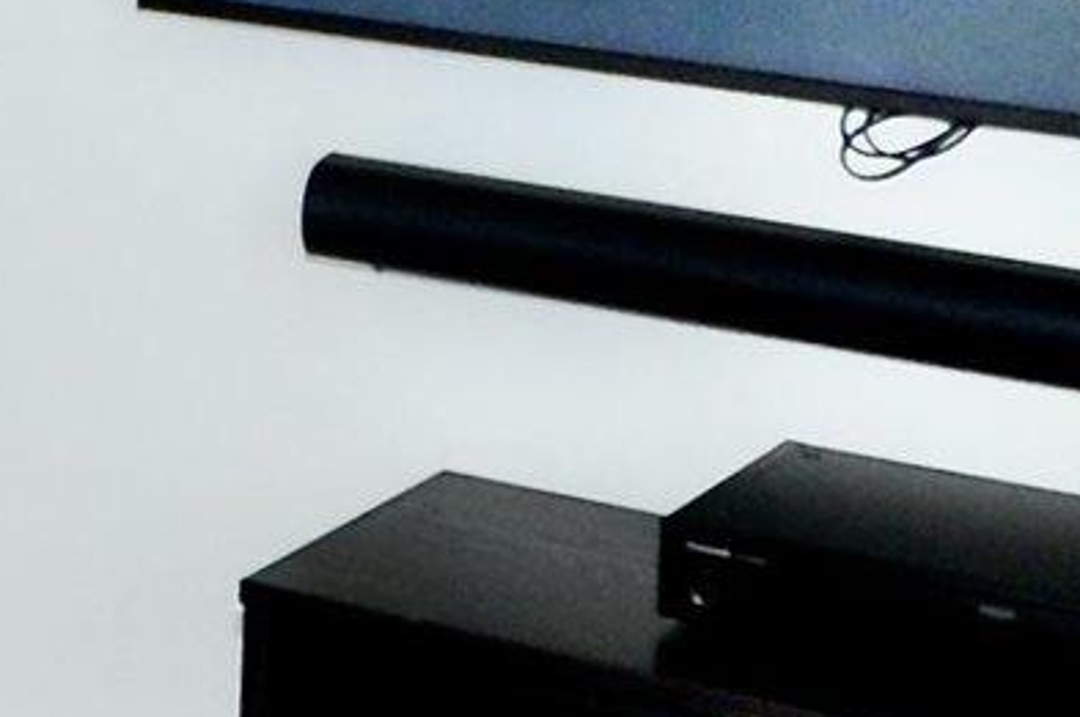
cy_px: -249
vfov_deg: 10.4
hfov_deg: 11.6
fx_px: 3862
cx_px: -1841
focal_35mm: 129
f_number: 5
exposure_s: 1/100
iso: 400
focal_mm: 11
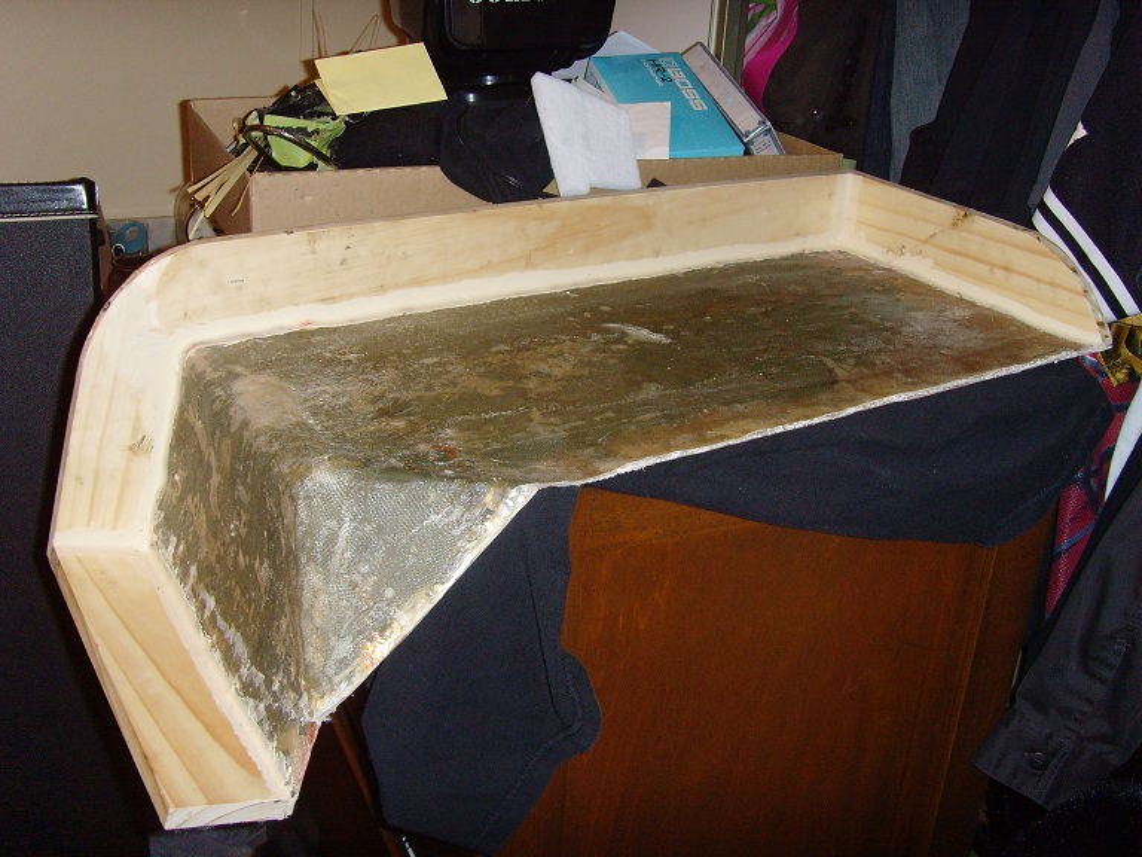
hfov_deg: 47.9
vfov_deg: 36.8
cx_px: 571
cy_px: 428
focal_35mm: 39
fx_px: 1287
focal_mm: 6.6
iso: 200
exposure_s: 1/45
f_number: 3.5
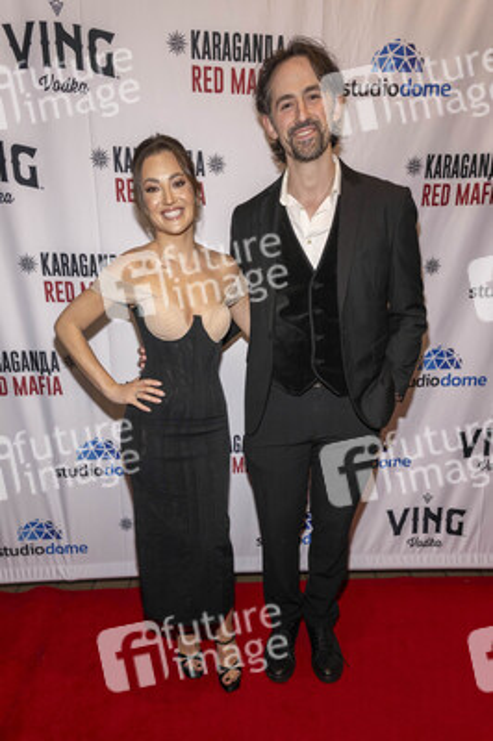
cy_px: 370
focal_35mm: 24
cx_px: 246
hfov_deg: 53.1
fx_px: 494
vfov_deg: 73.8
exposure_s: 1/200
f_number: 5.6
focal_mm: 24
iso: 800
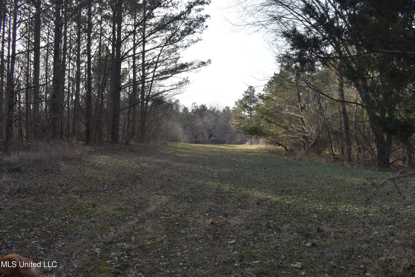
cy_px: 138
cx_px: 208
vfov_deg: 40.0
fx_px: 380
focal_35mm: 33
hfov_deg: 57.2
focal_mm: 22
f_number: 8
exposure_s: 1/125
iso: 100
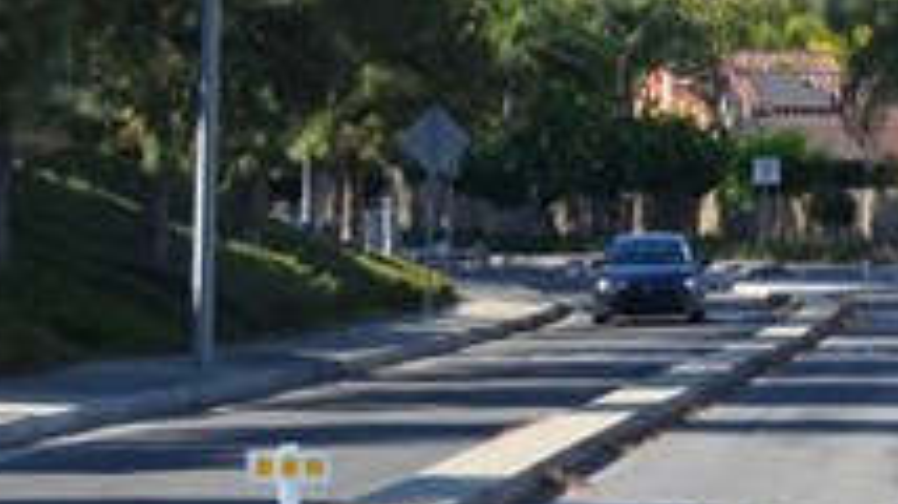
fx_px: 5354
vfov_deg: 5.4
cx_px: 1343
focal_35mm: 225
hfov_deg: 9.3
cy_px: -97
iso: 400
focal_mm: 30
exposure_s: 1/1250
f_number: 5
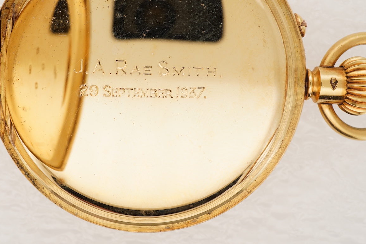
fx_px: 620
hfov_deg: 32.8
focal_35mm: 61
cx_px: 143
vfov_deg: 22.2
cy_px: 80
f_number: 22
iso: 160
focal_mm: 30
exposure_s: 1/160
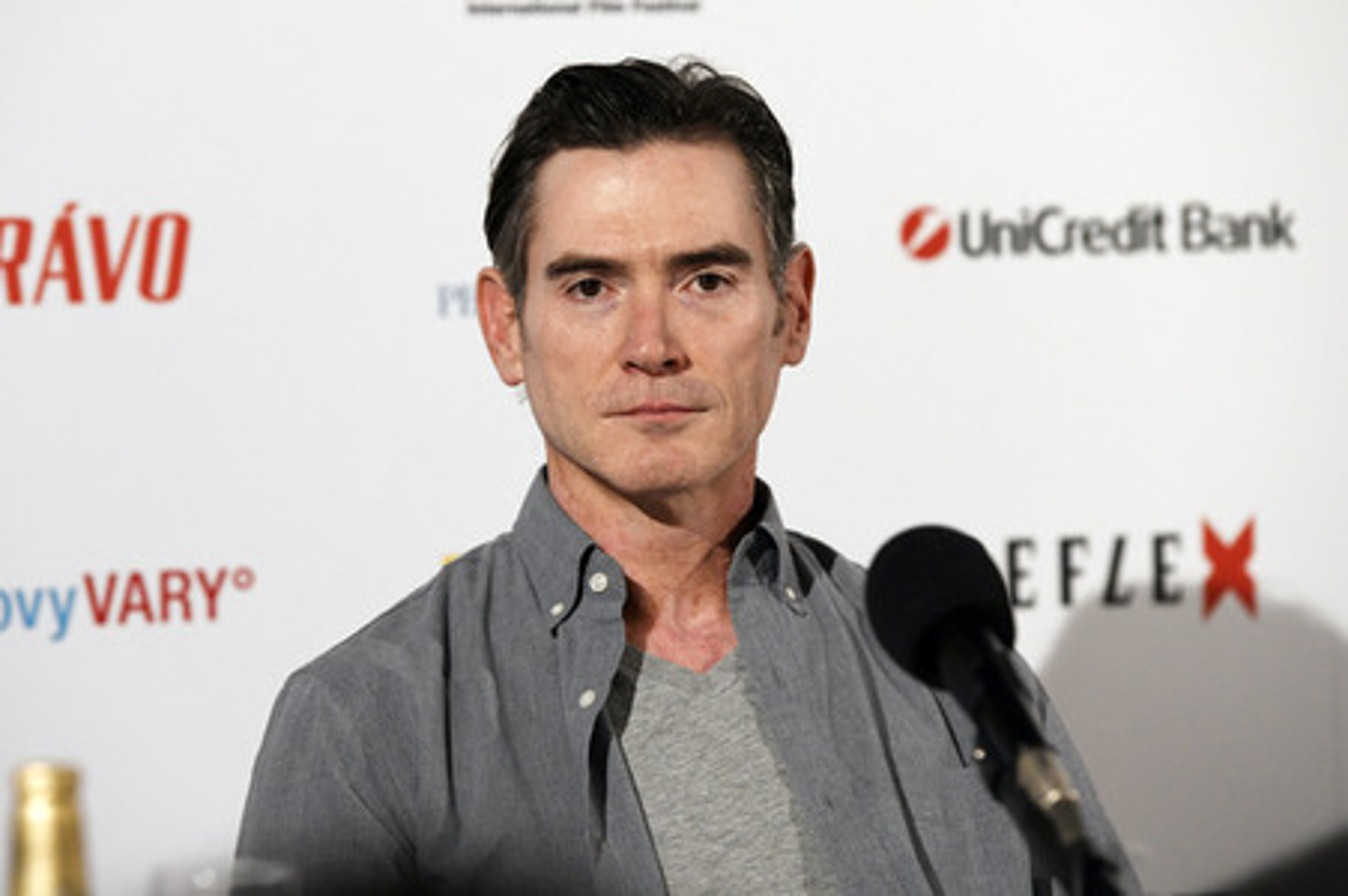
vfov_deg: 8.1
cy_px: 448
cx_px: 674
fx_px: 6361
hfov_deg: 12.1
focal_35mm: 170
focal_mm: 170
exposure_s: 1/250
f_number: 5
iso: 1600
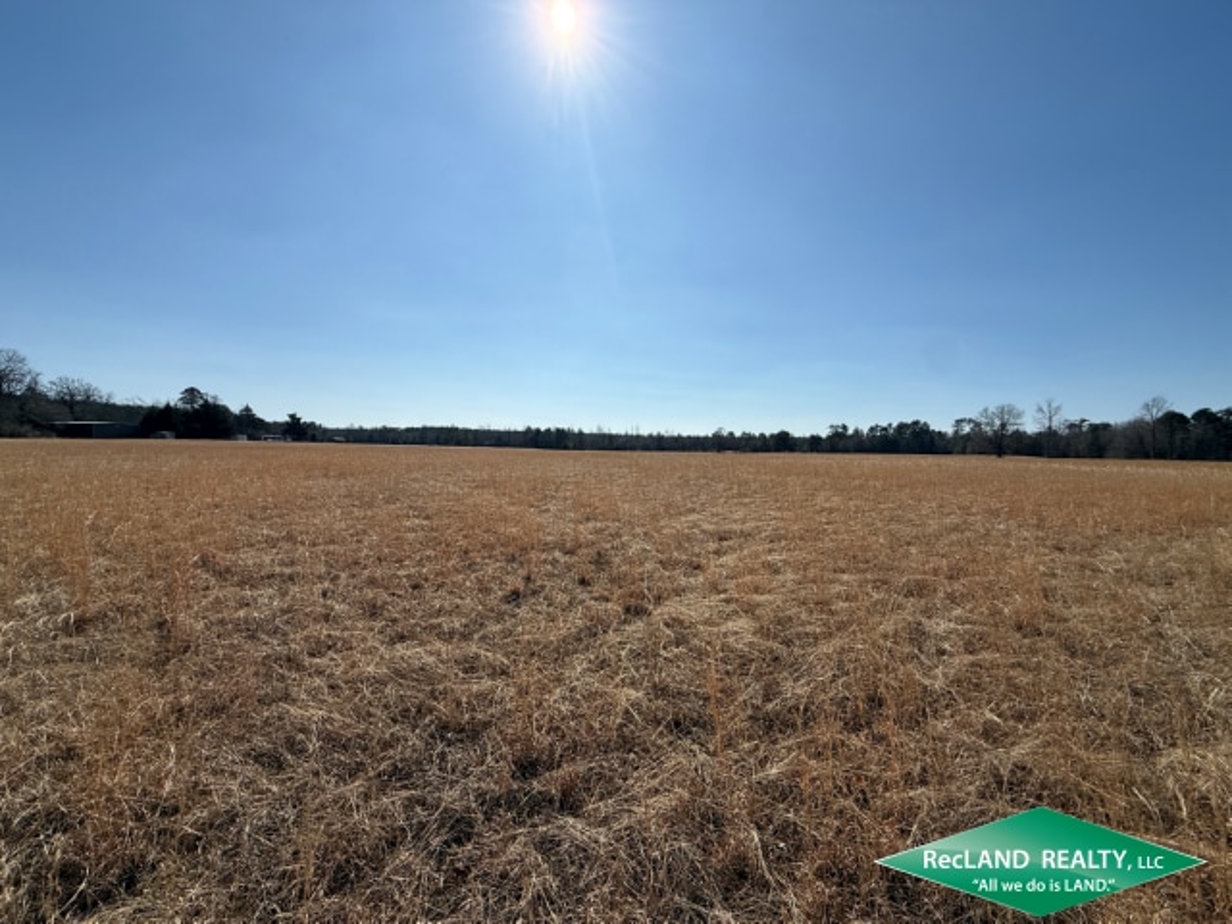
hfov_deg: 102.1
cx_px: 616
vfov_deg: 85.7
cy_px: 462
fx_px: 498
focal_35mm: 14
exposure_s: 1/6173
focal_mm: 2.22
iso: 50
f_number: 2.2
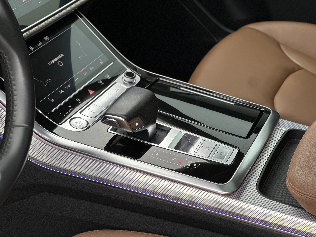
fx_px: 703
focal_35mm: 77
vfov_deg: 19.1
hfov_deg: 25.3
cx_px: 158
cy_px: 118
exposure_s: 1/100
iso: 125
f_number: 2.8
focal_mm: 9
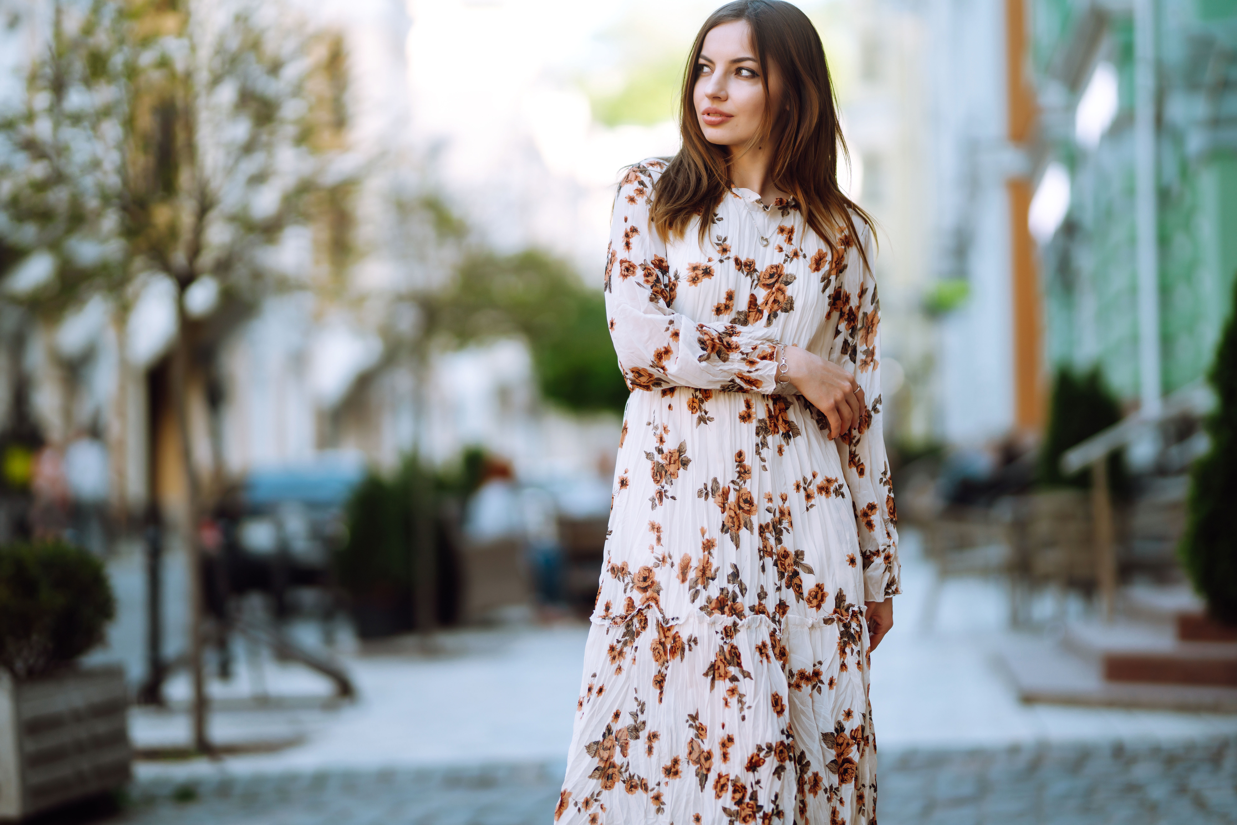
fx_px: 2921
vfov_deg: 16.1
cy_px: 412
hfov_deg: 23.9
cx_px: 618
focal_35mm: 85
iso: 125
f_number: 1.4
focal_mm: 85
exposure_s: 1/1000
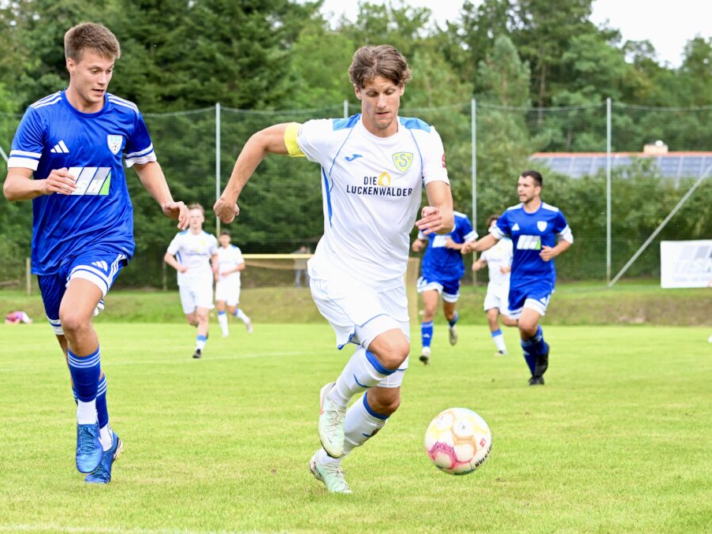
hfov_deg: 16.4
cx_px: 317
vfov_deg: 12.3
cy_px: 268
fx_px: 2468
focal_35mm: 120
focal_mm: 110
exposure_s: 1/1600
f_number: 5.6
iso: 2200
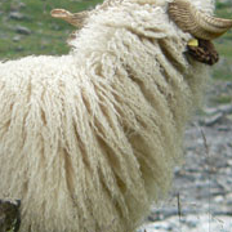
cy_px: 97
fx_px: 4186
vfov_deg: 3.2
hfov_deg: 3.2
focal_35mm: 552
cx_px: 22
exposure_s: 1/400
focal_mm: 41.7
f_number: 4
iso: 100
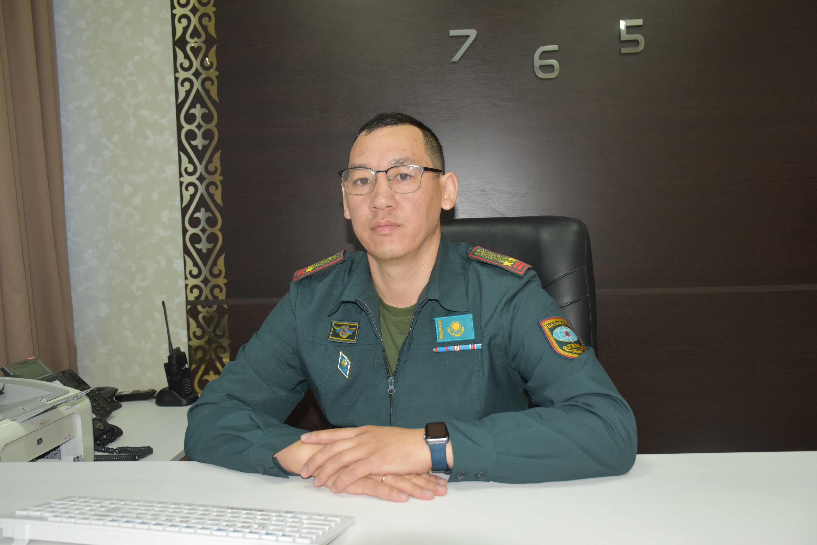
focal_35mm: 30
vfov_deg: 43.6
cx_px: 408
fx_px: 681
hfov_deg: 61.9
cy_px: 272
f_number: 4
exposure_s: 1/200
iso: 800
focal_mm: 20
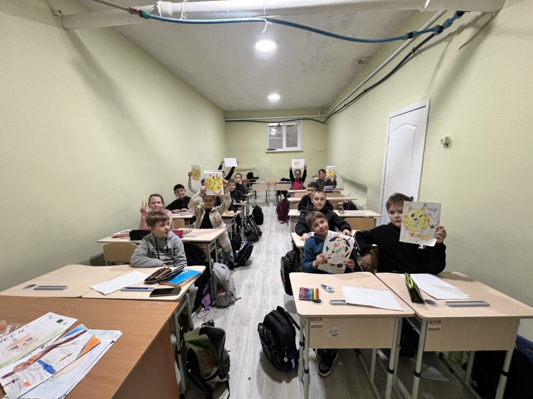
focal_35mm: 13
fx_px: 200
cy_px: 200
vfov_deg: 89.9
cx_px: 266
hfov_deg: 106.2
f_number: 1.8
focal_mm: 1.57
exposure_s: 1/50
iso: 200
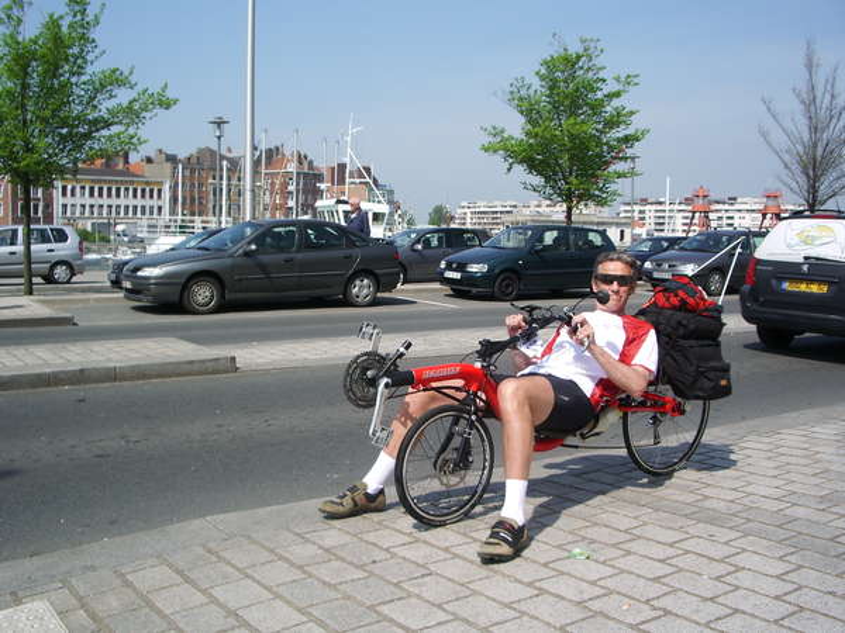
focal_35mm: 35
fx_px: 854
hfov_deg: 52.6
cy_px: 316
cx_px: 422
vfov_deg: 40.7
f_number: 4.3
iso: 50
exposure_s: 1/400
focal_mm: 5.8
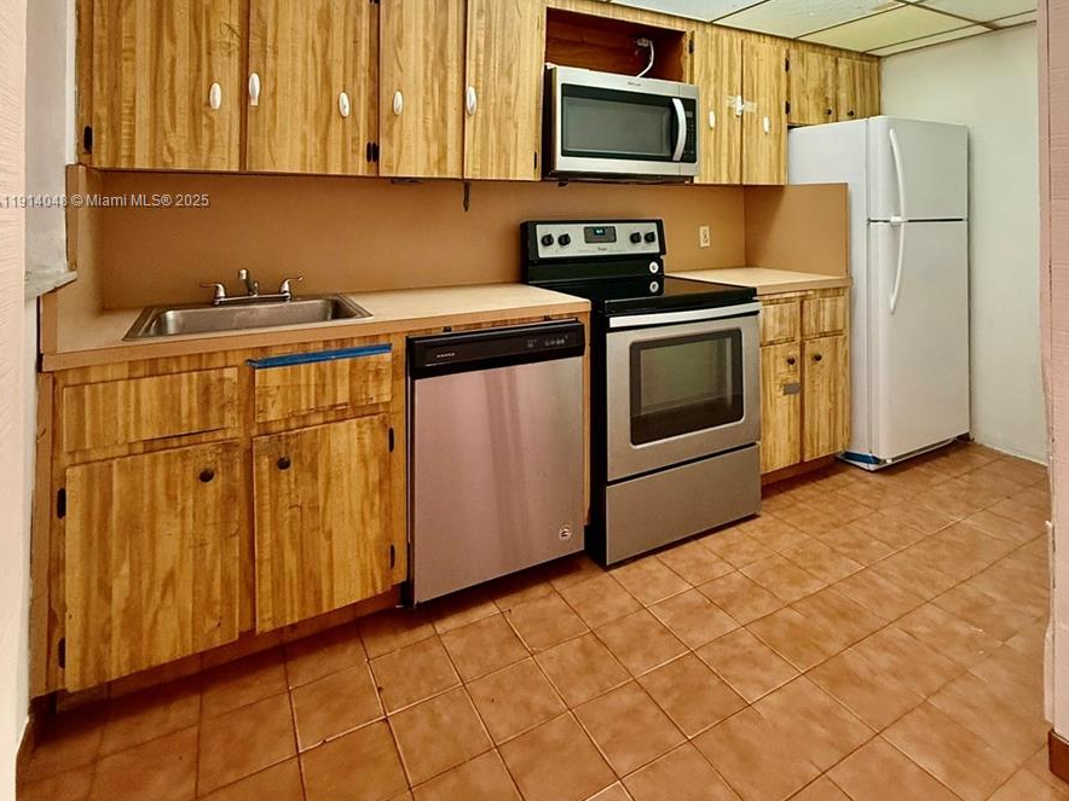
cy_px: 202
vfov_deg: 64.6
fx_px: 587
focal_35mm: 19
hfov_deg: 84.7
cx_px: 532
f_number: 2.2
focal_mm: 2.22
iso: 320
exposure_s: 1/60
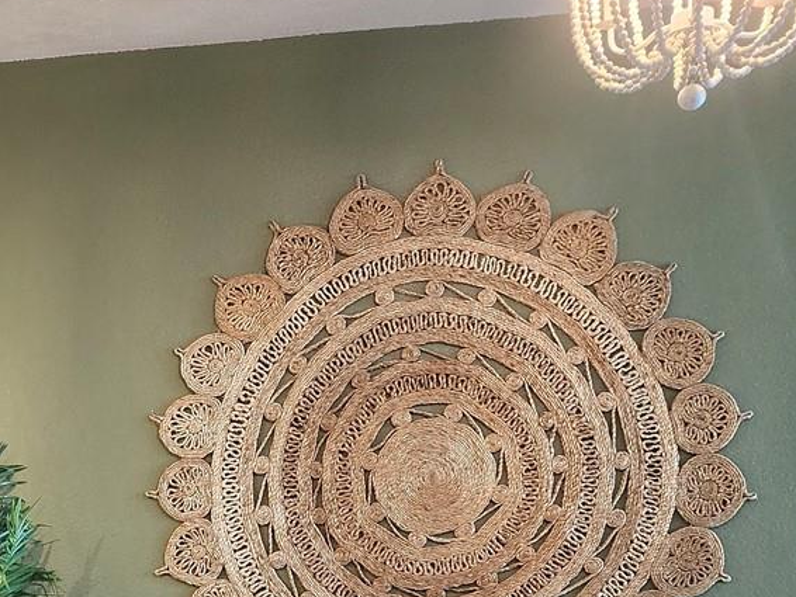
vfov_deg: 21.1
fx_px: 1495
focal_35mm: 65
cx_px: -181
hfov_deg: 26.3
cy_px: 709
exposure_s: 1/120
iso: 320
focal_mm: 6.4
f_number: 1.8
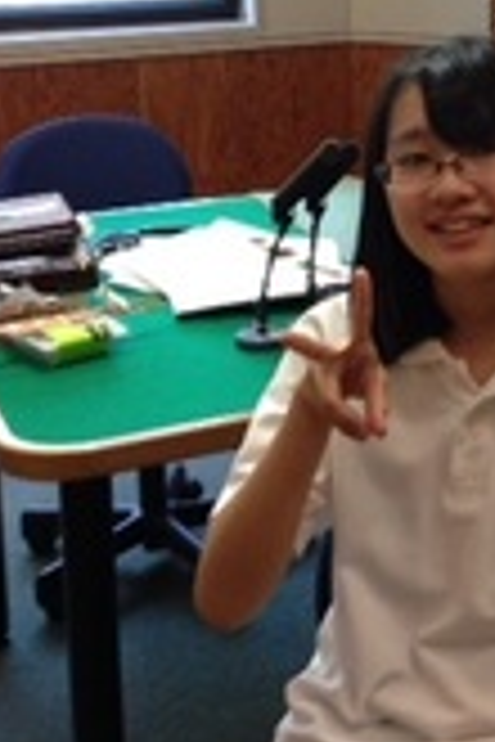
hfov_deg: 15.3
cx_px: 729
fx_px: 1712
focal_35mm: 83
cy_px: 108
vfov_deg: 23.9
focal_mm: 4.12
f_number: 2.4
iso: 125
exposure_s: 1/20
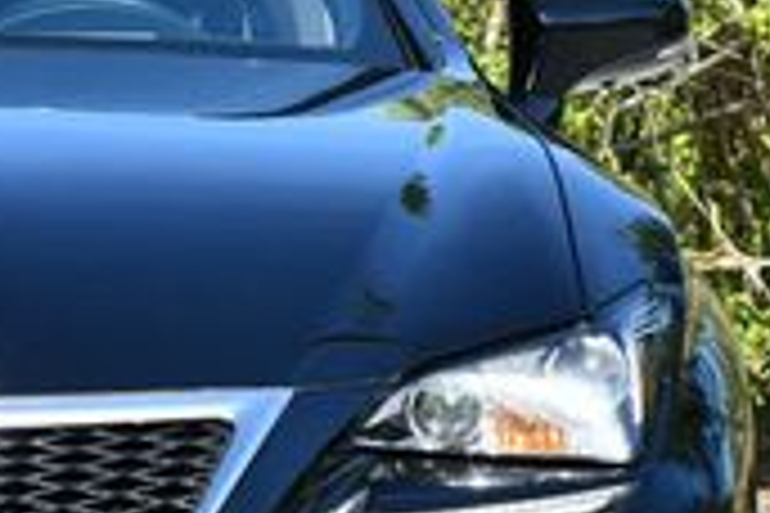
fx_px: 7379
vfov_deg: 4.0
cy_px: 333
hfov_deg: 5.9
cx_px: -248
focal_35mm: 345
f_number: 8
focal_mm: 46
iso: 200
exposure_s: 1/250
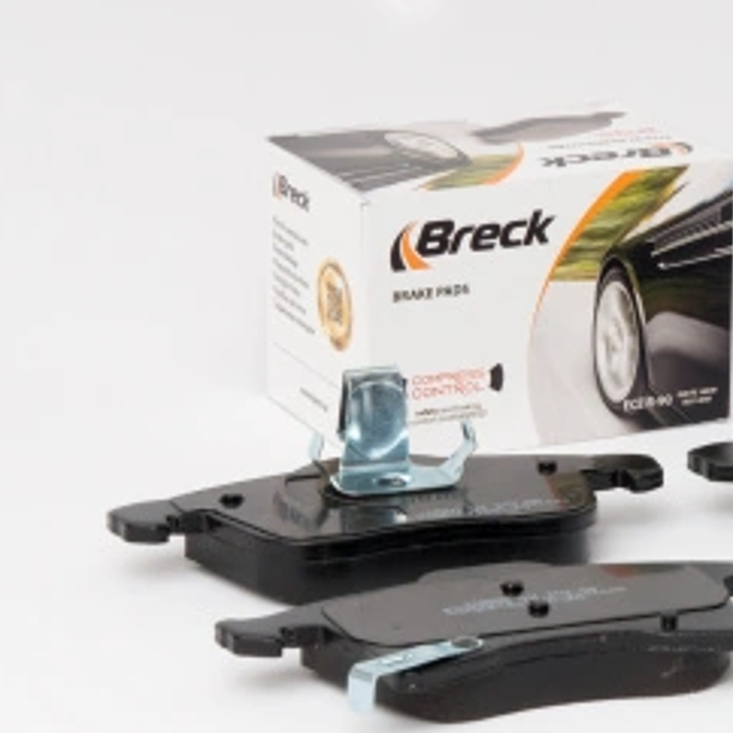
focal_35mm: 174
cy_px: 554
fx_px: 4170
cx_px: 839
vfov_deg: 10.0
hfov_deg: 9.9
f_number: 13
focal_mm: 55
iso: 100
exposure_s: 1/200
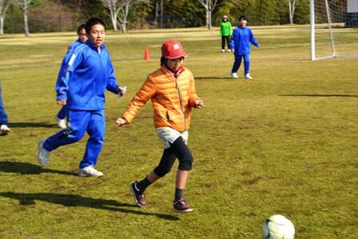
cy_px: 120
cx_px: 179
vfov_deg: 16.6
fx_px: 821
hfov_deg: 24.6
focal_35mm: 82
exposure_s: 1/250
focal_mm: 55
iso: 100
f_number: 8
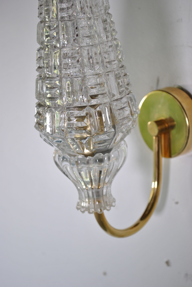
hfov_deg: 19.0
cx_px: 96
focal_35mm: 72
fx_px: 574
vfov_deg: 28.0
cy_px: 144
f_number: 5.3
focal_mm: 48
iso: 200
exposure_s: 1/80
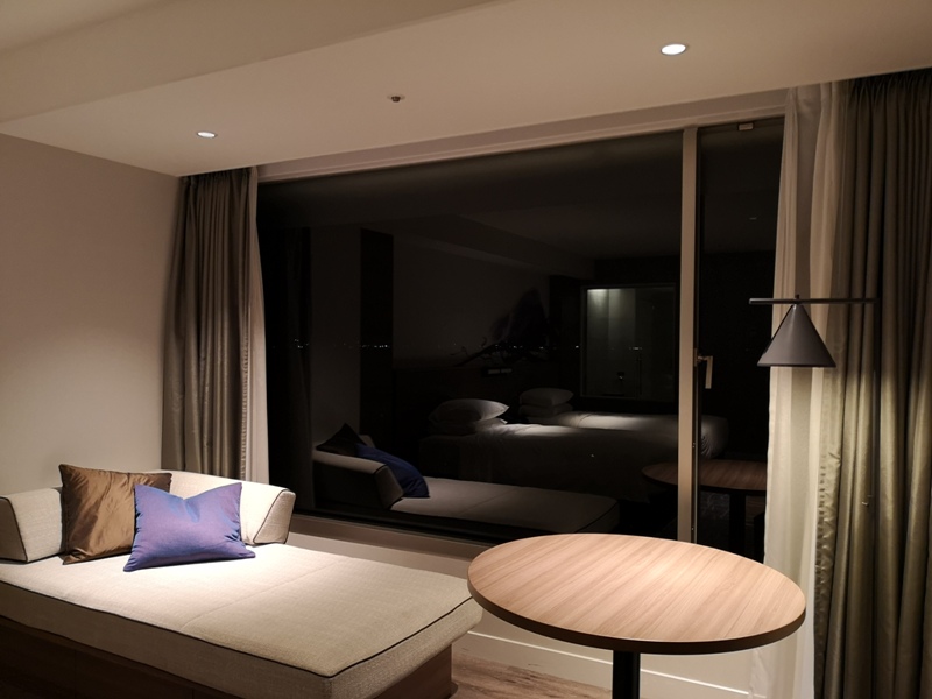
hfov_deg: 65.3
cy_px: 350
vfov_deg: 51.4
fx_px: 727
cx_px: 466
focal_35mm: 27
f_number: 1.8
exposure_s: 1/30
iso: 400
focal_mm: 3.95
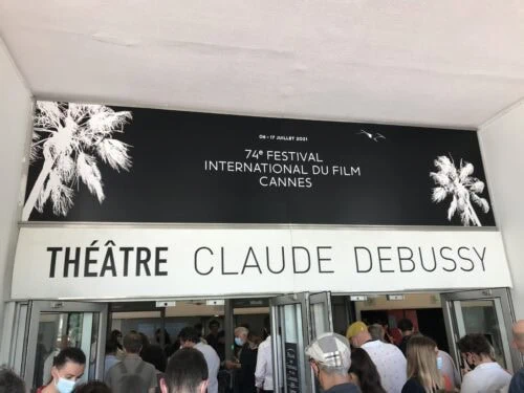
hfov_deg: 63.4
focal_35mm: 28
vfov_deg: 49.7
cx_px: 262
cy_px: 196
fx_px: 424
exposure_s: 1/100
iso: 25
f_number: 1.8
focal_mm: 4
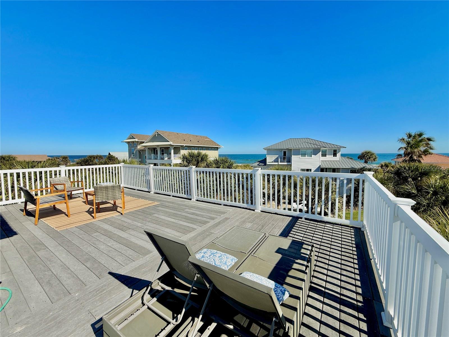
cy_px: 168
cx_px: 224
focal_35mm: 14
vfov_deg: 85.7
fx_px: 182
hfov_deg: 102.1
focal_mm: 2.22
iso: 50
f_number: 2.2
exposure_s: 1/2976
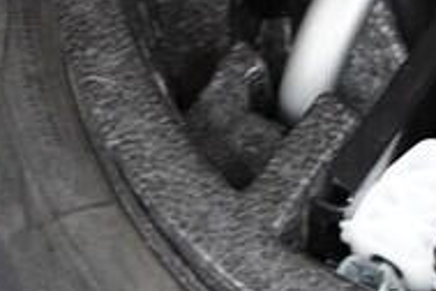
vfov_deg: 7.0
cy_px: 80
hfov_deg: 10.4
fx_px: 2361
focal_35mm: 195
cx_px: 521
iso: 640
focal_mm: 24
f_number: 2.8
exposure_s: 1/40
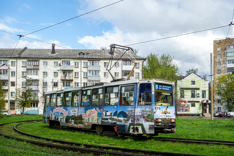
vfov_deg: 34.2
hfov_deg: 49.6
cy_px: 78
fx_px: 253
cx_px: 117
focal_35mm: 39
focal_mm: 14.4
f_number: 6.3
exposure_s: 1/400
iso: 125
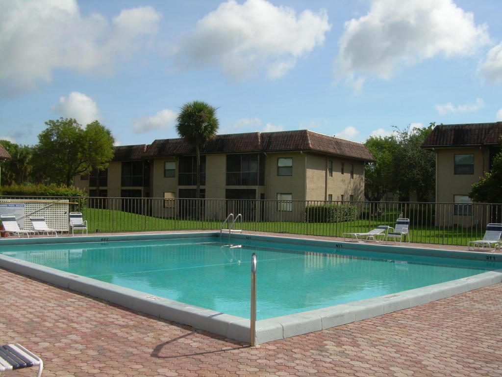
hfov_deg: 49.0
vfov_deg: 37.7
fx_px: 551
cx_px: 251
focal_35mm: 38
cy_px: 188
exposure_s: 1/546
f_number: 4.6
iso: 50
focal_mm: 6.3
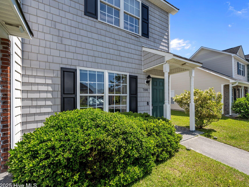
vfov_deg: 78.1
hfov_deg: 93.8
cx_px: 143
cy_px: 96
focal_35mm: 16
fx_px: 115
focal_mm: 14
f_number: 7.1
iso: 64
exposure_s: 1/160
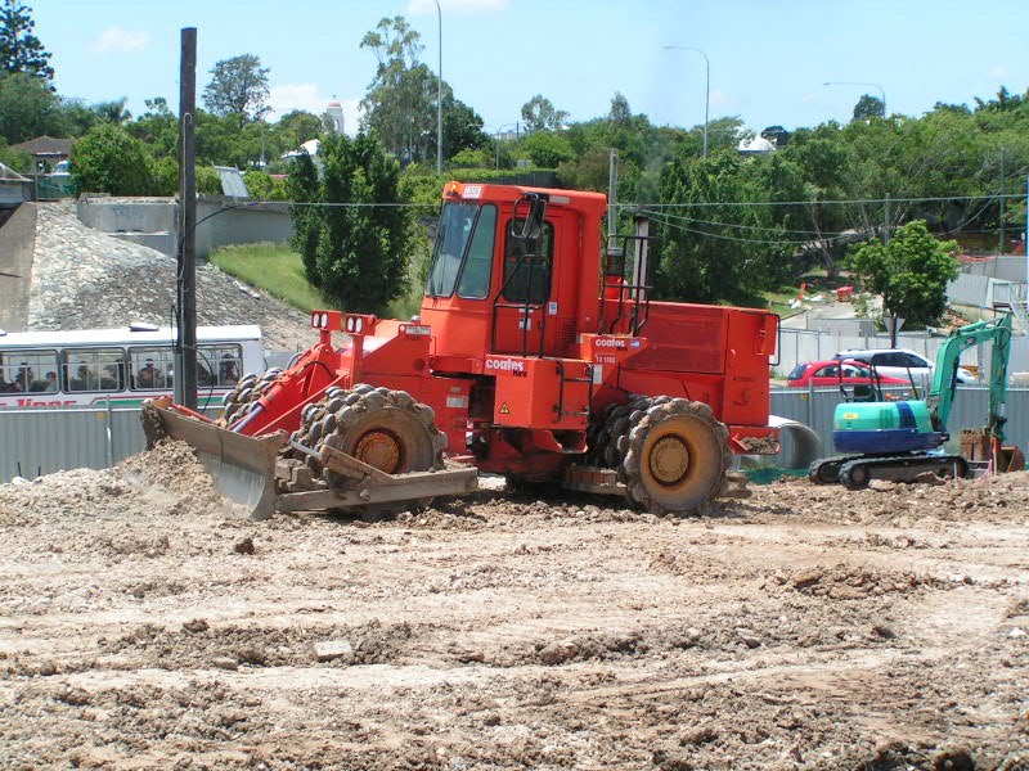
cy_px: 386
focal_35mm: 79
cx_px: 514
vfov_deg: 18.7
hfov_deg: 24.7
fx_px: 2348
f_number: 6.3
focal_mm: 12.1
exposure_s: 1/320
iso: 50
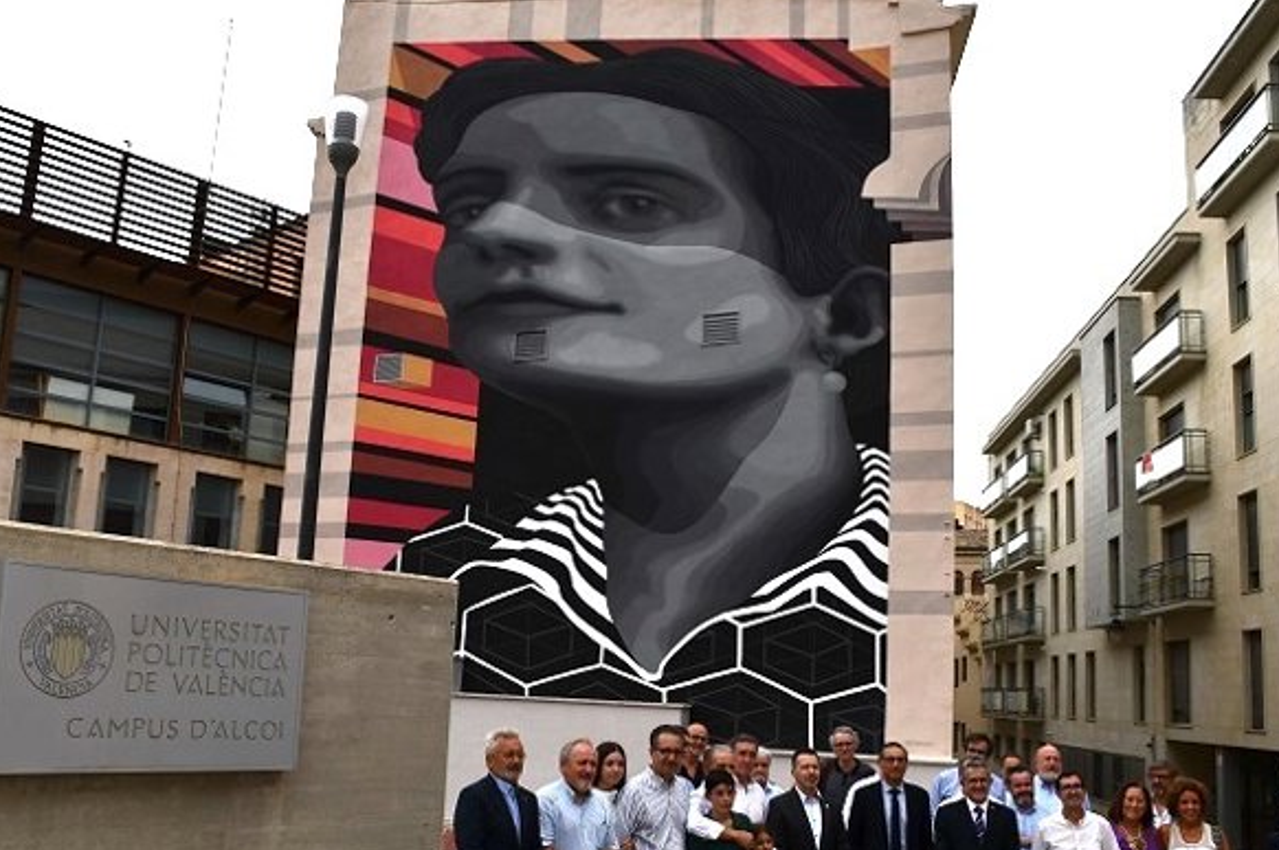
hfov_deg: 58.8
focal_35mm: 32
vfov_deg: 41.0
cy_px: 486
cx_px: 644
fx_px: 1136
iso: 100
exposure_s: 1/320
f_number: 9
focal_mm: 18
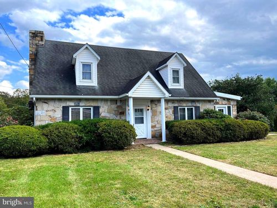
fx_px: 208
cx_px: 138
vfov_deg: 53.1
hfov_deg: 67.3
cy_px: 104
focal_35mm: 26
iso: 50
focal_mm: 5.1
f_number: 1.6
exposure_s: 1/1672
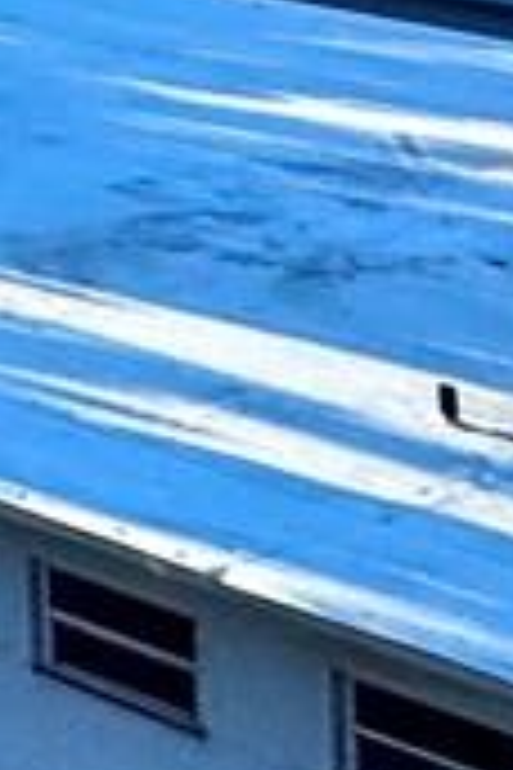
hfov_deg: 6.4
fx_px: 2907
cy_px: -711
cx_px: -1948
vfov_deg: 13.2
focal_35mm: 136
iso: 50
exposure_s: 1/1709
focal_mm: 2.22
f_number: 2.2
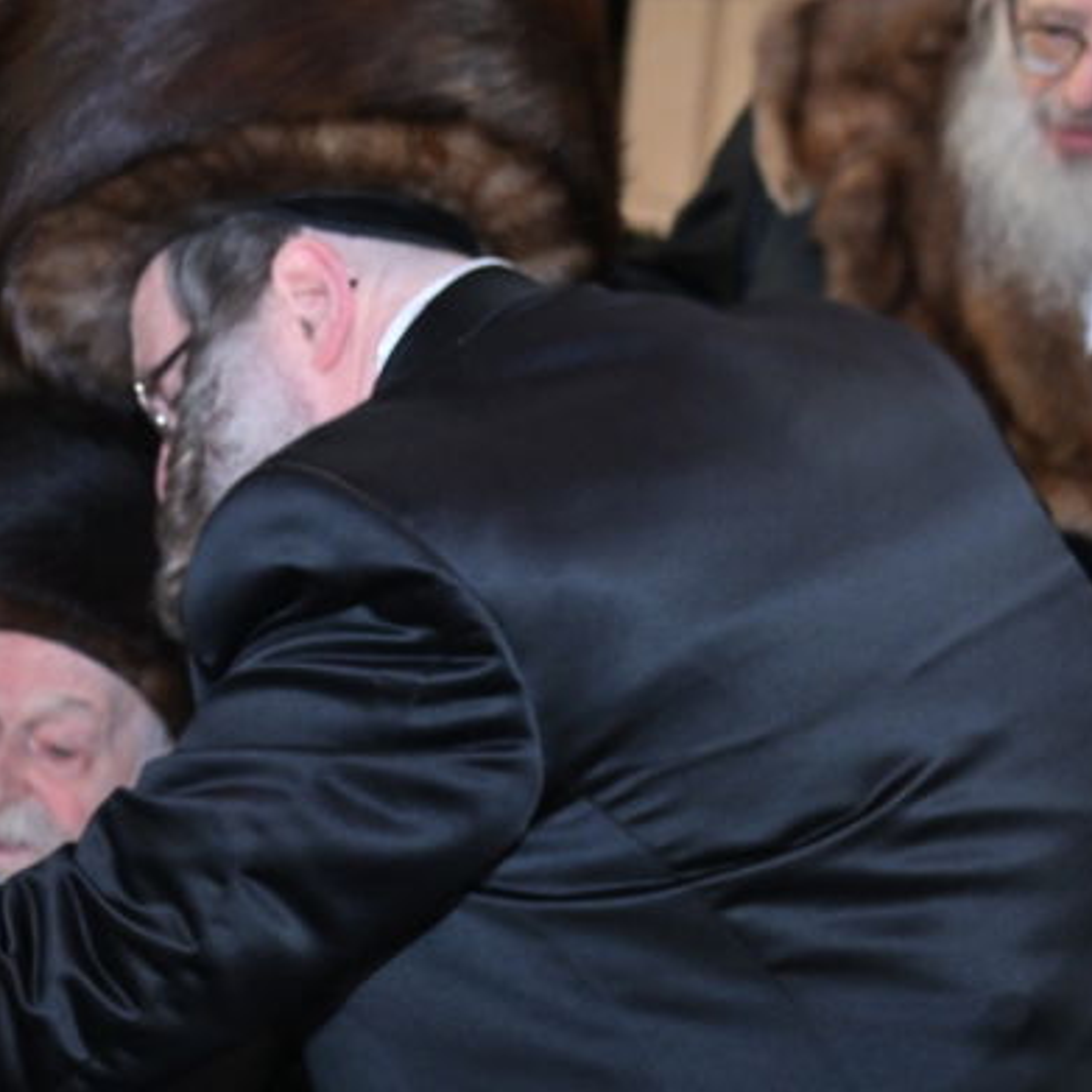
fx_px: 2784
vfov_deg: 22.0
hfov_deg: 21.5
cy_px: 795
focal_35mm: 78
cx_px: 34
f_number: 4
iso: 800
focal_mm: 35
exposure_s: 1/200
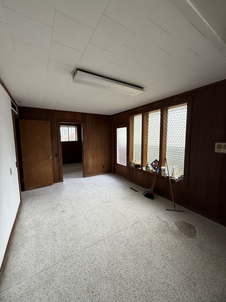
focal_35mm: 14
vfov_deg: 102.1
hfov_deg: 85.7
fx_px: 122
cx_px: 113
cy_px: 151
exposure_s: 1/99
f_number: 2.2
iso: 160
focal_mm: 2.22
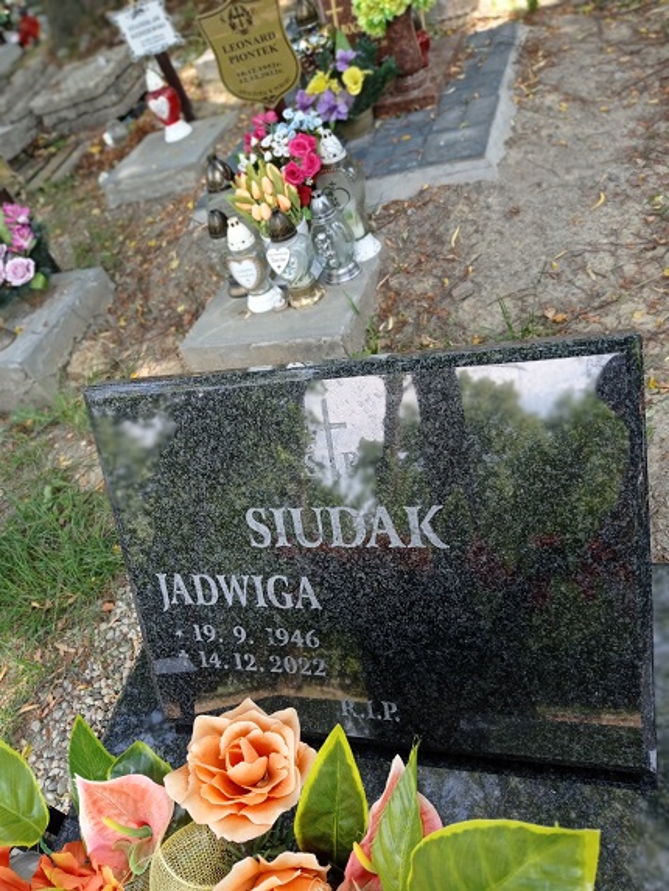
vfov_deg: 63.4
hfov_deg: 49.8
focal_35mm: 28
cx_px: 334
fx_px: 721
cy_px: 446
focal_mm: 4.74
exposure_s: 1/248
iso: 100
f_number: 1.79
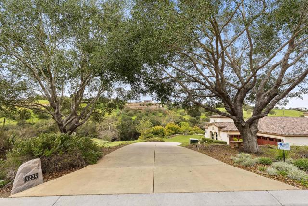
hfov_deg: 96.7
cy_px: 103
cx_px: 154
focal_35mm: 16
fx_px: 137
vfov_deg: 73.9
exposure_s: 1/160
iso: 500
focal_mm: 16
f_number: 8
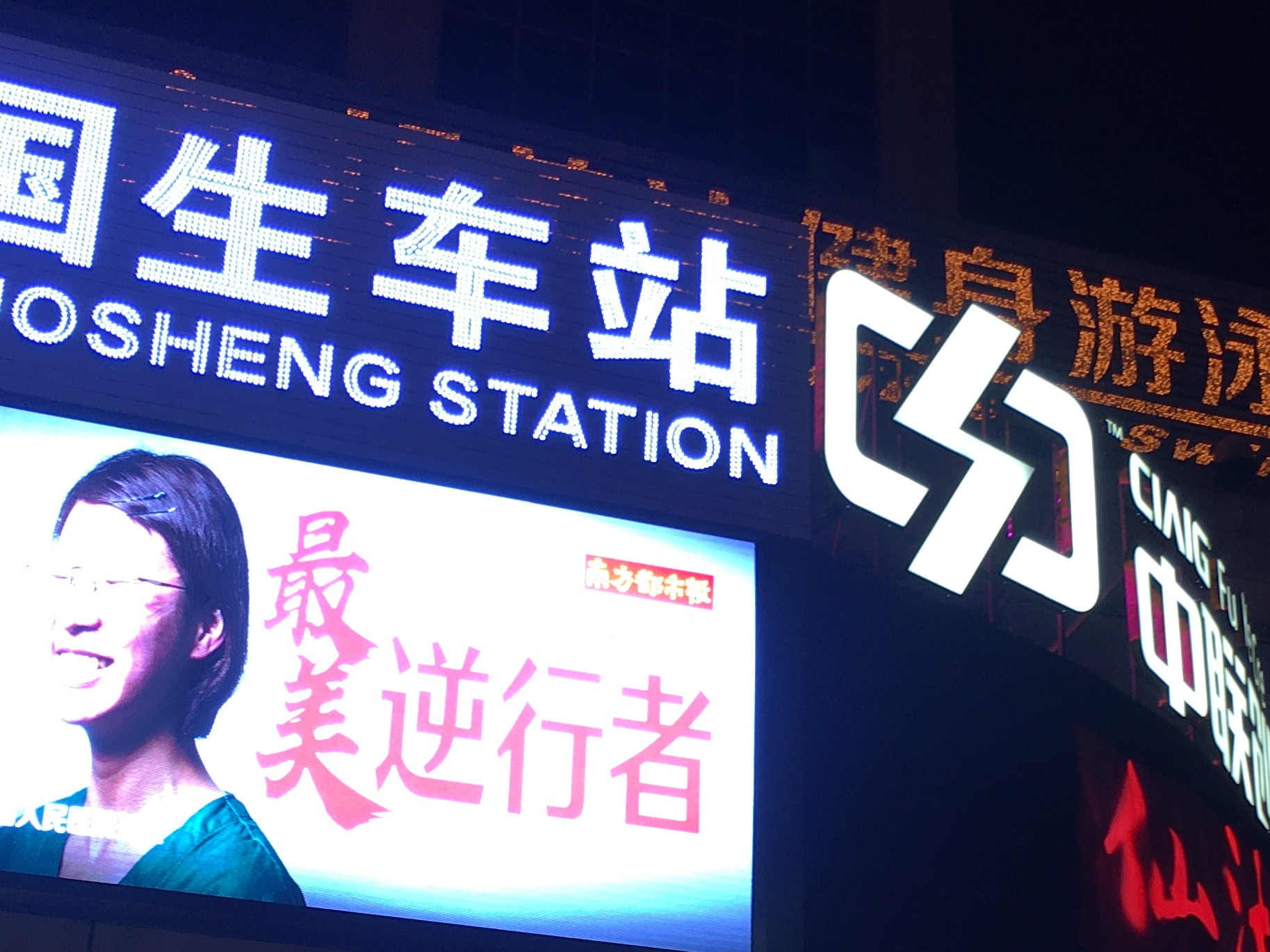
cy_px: 668
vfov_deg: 22.8
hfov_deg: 30.2
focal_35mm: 64
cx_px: 773
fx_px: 2348
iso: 25
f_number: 2.2
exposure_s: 1/50
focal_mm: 4.15
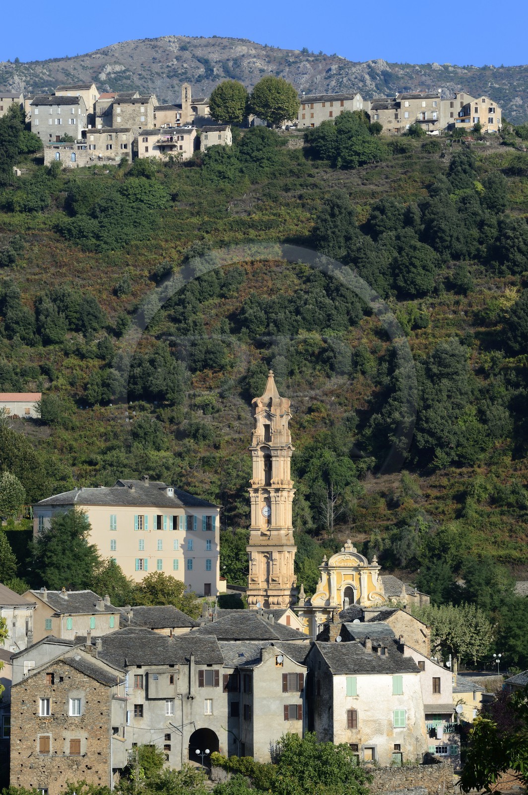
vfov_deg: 17.1
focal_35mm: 120
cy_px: 398
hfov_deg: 11.4
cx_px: 264
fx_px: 2644
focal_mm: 120
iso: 200
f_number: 13
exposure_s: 1/200
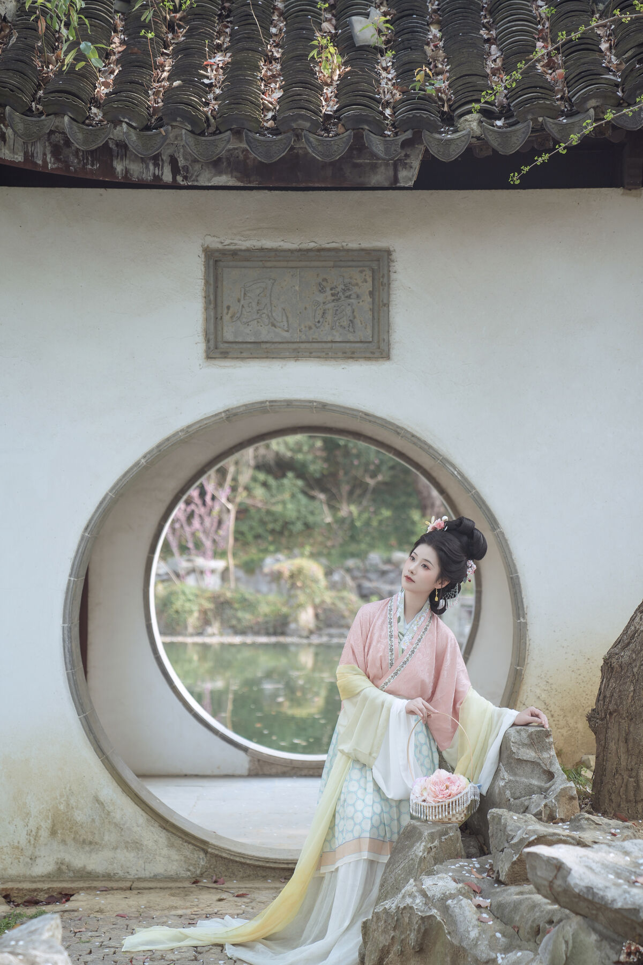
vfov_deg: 28.8
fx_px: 1875
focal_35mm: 70
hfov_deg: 19.5
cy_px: 482
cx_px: 322
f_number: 2.8
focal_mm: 70
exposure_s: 1/200
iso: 125
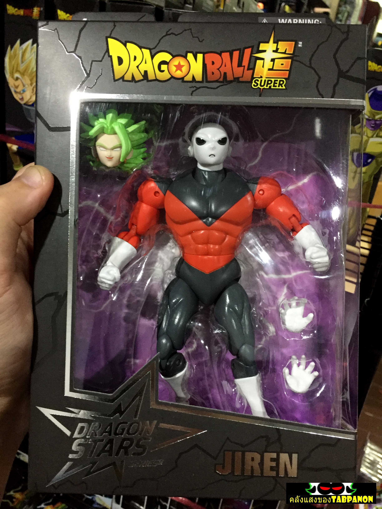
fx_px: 427
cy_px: 254
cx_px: 191
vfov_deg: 61.7
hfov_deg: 48.2
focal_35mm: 29
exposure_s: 1/17
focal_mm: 4.15
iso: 250
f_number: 2.2
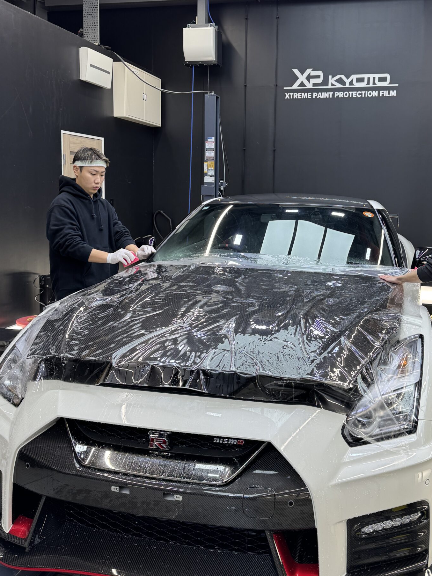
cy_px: 244
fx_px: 566
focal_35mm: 34
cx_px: 269
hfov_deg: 41.5
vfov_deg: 53.7
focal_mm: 6.76
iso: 64
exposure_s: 1/120
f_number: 1.78
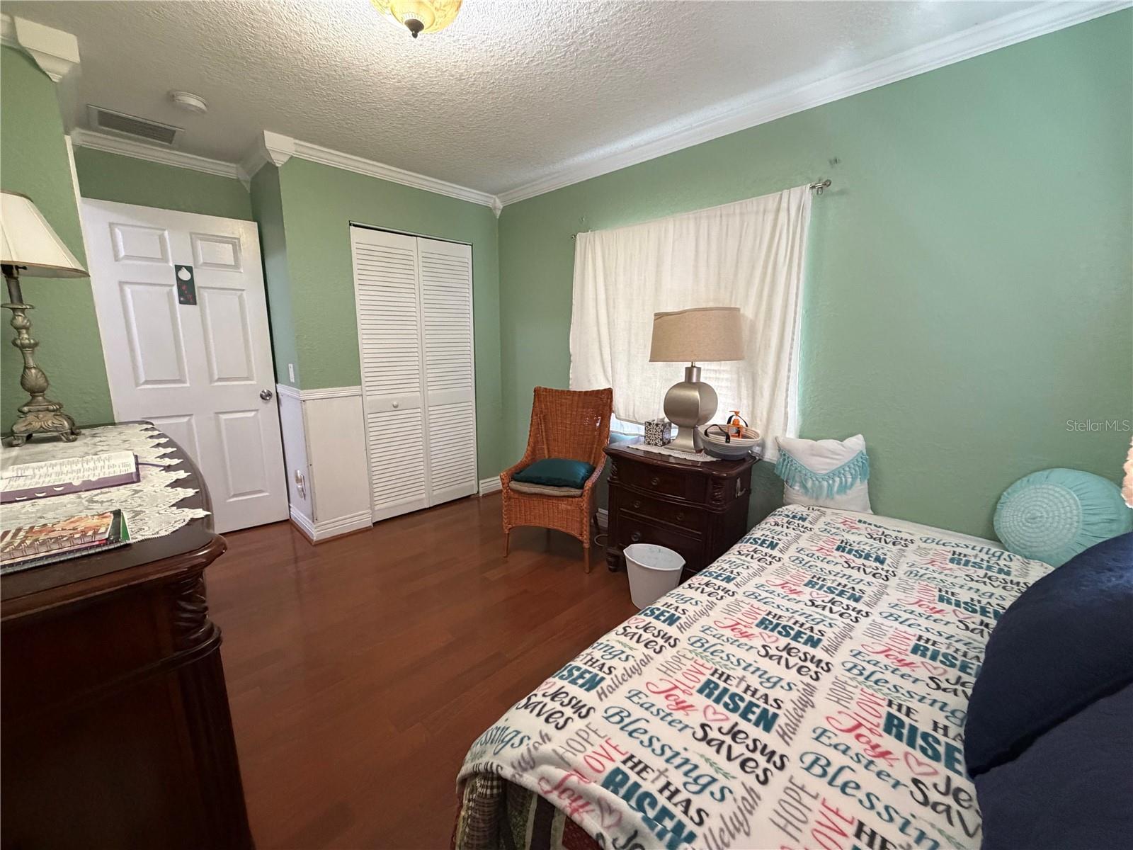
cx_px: 566
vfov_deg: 85.7
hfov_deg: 102.1
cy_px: 425
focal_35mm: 14
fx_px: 458
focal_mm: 2.22
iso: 400
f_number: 2.2
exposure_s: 1/60
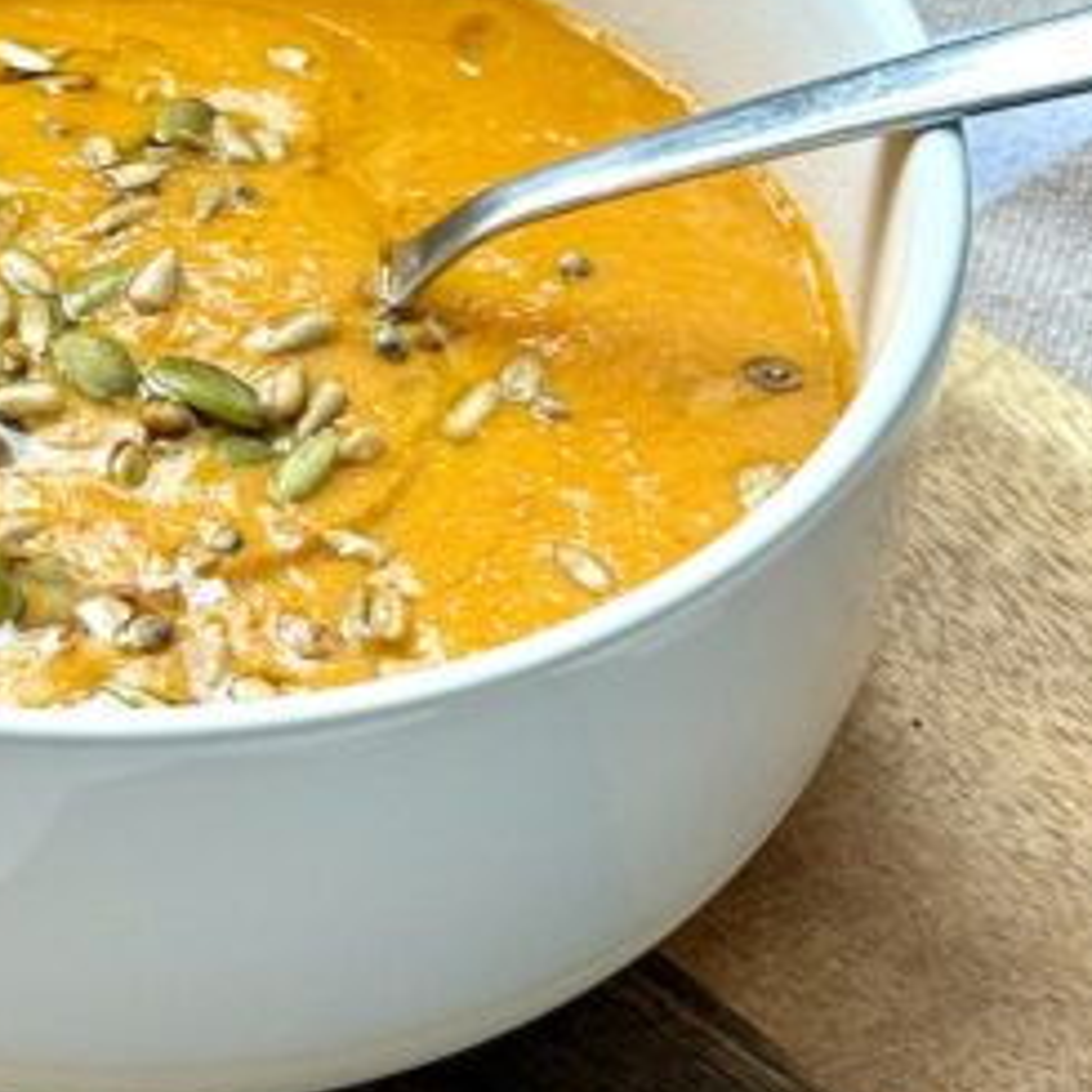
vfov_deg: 16.7
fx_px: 3712
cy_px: 276
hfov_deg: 16.5
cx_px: 94
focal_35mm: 104
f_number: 1.78
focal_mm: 6.76
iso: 100
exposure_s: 1/60
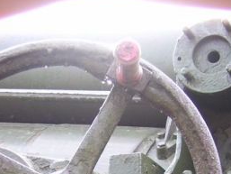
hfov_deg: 17.0
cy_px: 220
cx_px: 56
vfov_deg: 12.5
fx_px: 768
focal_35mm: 115
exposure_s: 1/90
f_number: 2.7
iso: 80
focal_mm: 6
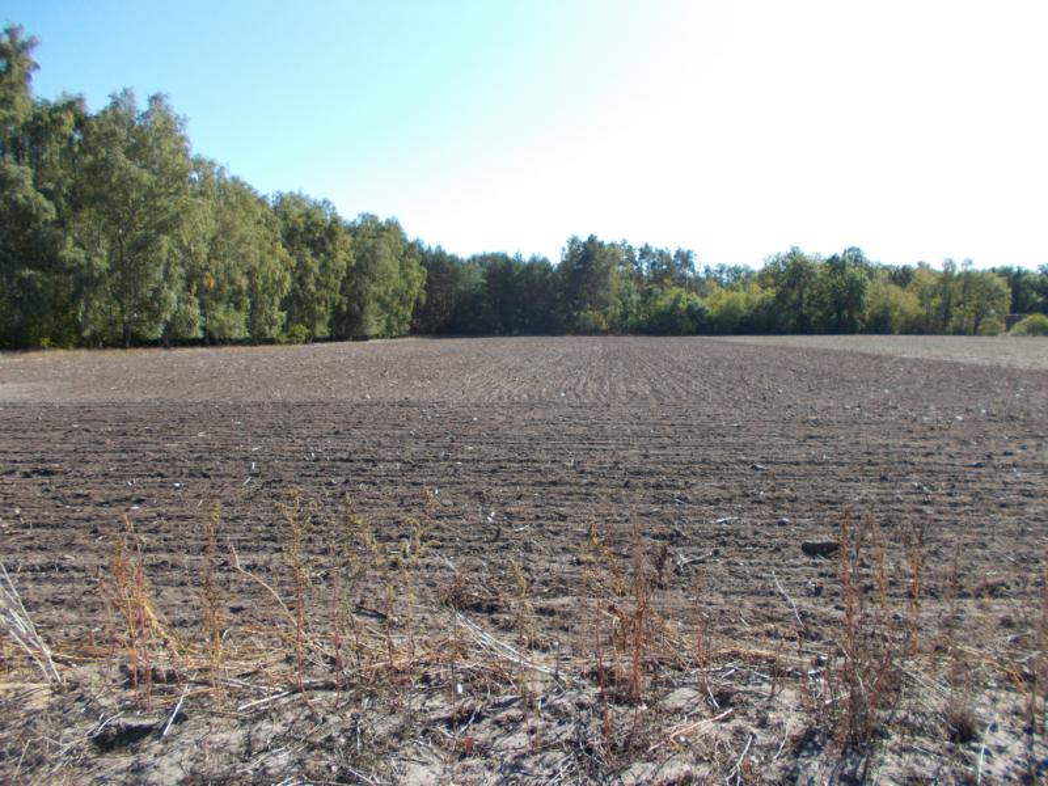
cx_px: 524
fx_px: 787
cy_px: 393
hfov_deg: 67.3
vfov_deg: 53.1
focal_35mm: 26
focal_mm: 4.6
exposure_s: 1/500
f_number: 3.2
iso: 80
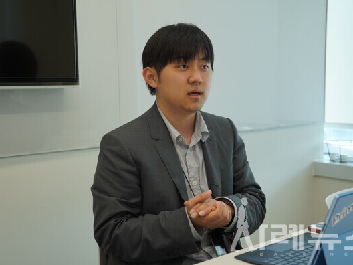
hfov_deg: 40.0
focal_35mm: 48
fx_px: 485
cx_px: 187
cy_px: 132
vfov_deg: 30.5
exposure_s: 1/125
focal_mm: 29
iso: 250
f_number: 3.2
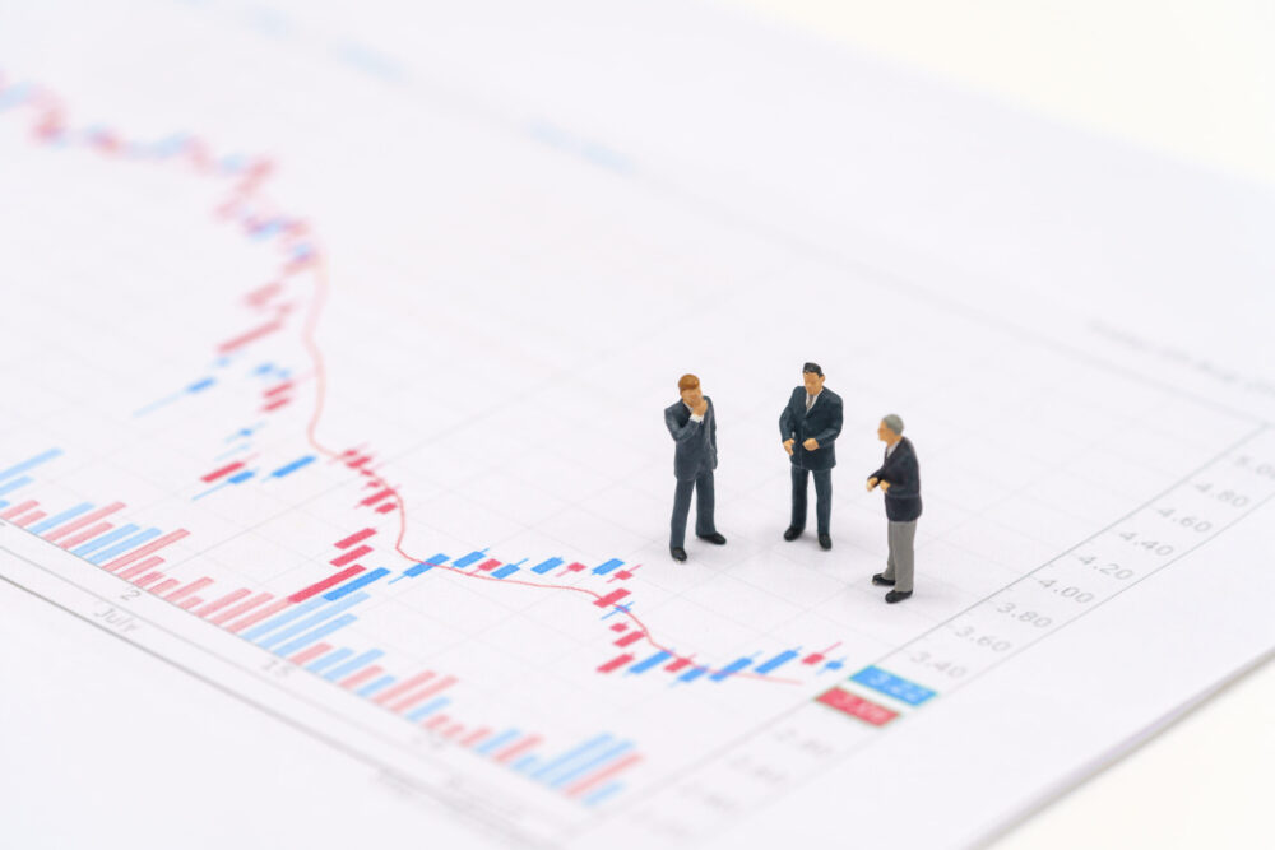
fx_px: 3188
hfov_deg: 22.6
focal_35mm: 90
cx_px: 638
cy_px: 425
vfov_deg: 15.2
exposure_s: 1/125
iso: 200
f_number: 5.6
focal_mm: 90
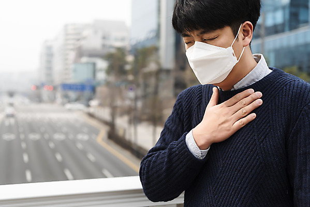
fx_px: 448
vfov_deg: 26.0
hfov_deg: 38.2
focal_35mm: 52
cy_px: 104
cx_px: 155
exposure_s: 1/640
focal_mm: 52
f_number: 4
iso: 160
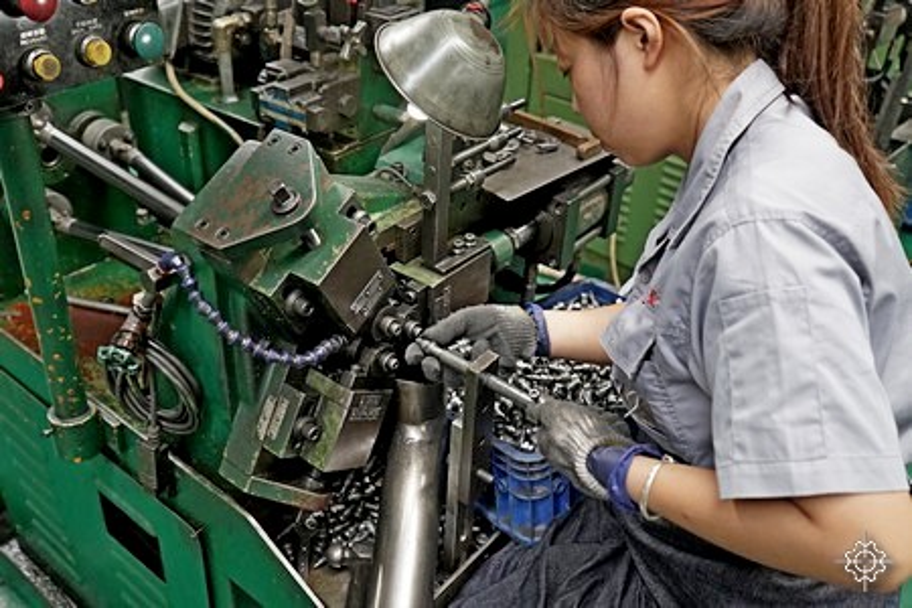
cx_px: 456
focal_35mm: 28
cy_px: 304
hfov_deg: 65.5
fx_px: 709
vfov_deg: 46.4
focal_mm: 28
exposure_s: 1/160
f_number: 3.5
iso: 2500
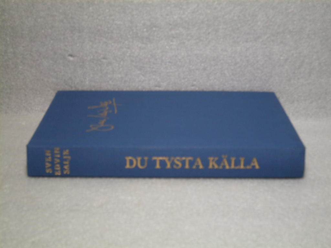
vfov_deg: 20.7
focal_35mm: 71
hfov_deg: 27.4
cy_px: 124
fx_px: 679
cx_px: 166
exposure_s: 1/10
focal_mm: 11.7
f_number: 3.7
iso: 80
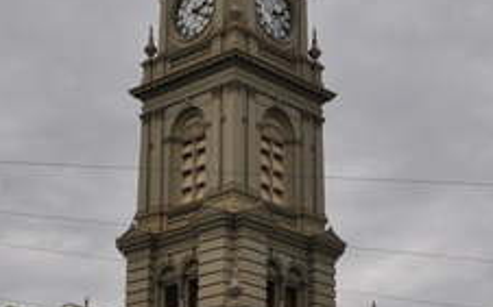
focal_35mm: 95
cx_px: 203
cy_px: 241
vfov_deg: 13.7
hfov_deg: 21.8
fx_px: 1276
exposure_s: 1/400
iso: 200
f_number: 10
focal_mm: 22
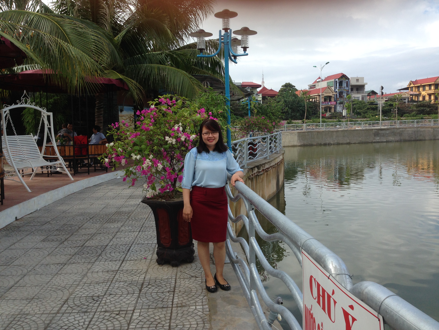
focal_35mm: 33
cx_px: 220
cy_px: 165
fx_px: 419
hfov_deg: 55.4
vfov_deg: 42.9
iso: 50
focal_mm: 4.12
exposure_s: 1/889
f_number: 2.4
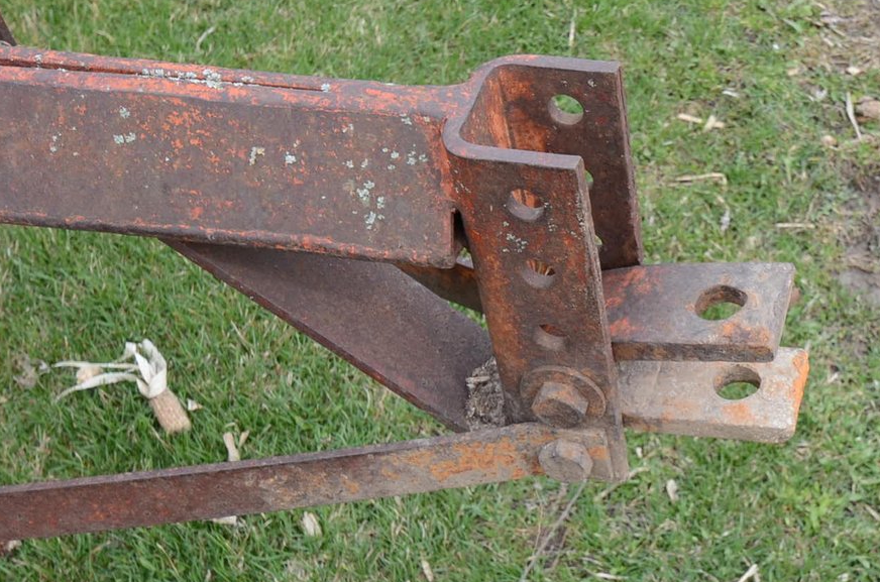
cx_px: 636
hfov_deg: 33.5
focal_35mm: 59
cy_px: 351
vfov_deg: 22.8
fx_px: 1439
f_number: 7.1
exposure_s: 1/200
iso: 250
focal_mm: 20
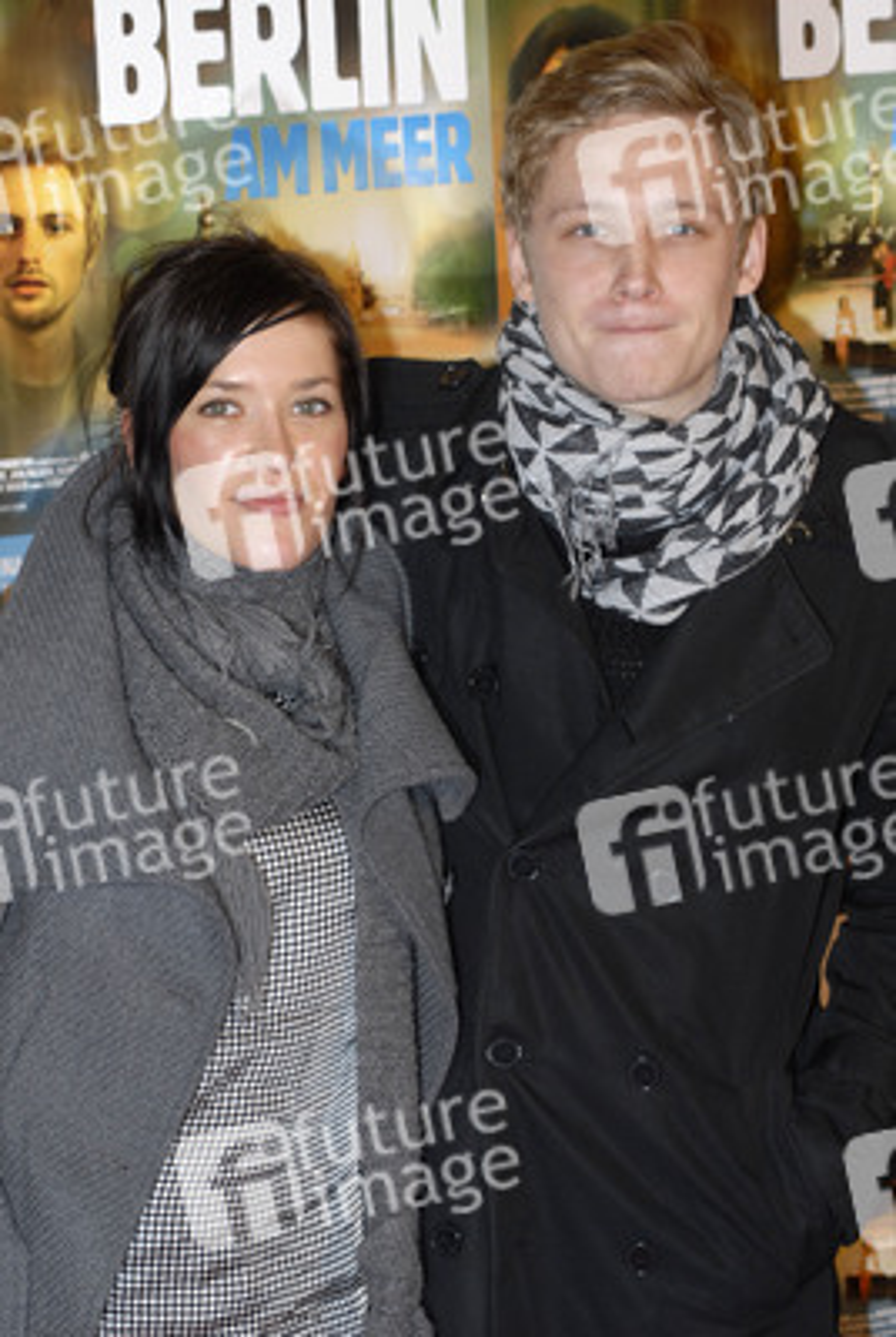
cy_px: 668
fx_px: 3906
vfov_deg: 19.4
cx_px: 448
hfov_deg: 13.1
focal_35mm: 105
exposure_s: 1/125
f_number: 5.6
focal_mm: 70
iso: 500
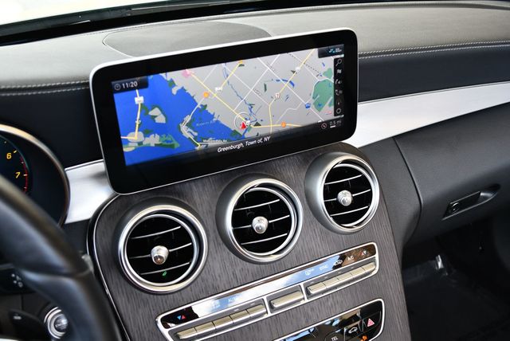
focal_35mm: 36
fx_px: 510
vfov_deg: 36.9
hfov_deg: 53.1
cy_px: 170
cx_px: 255
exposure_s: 1/250
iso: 500
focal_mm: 18
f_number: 3.5
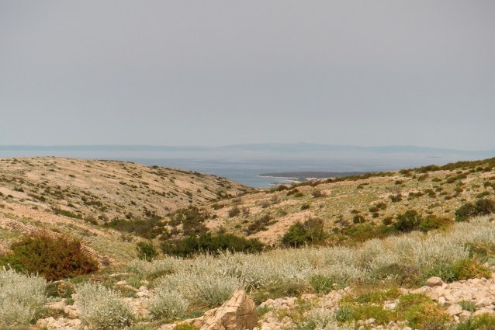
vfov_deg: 11.5
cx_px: 248
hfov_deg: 17.2
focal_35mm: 119
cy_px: 181
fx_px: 1636
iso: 100
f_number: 12.4
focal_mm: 19.98
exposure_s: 1/250
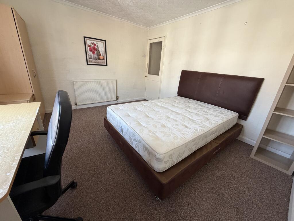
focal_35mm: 14
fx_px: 119
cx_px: 147
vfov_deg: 85.7
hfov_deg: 102.1
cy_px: 110
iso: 250
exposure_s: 1/121
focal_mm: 2.22
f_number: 2.2
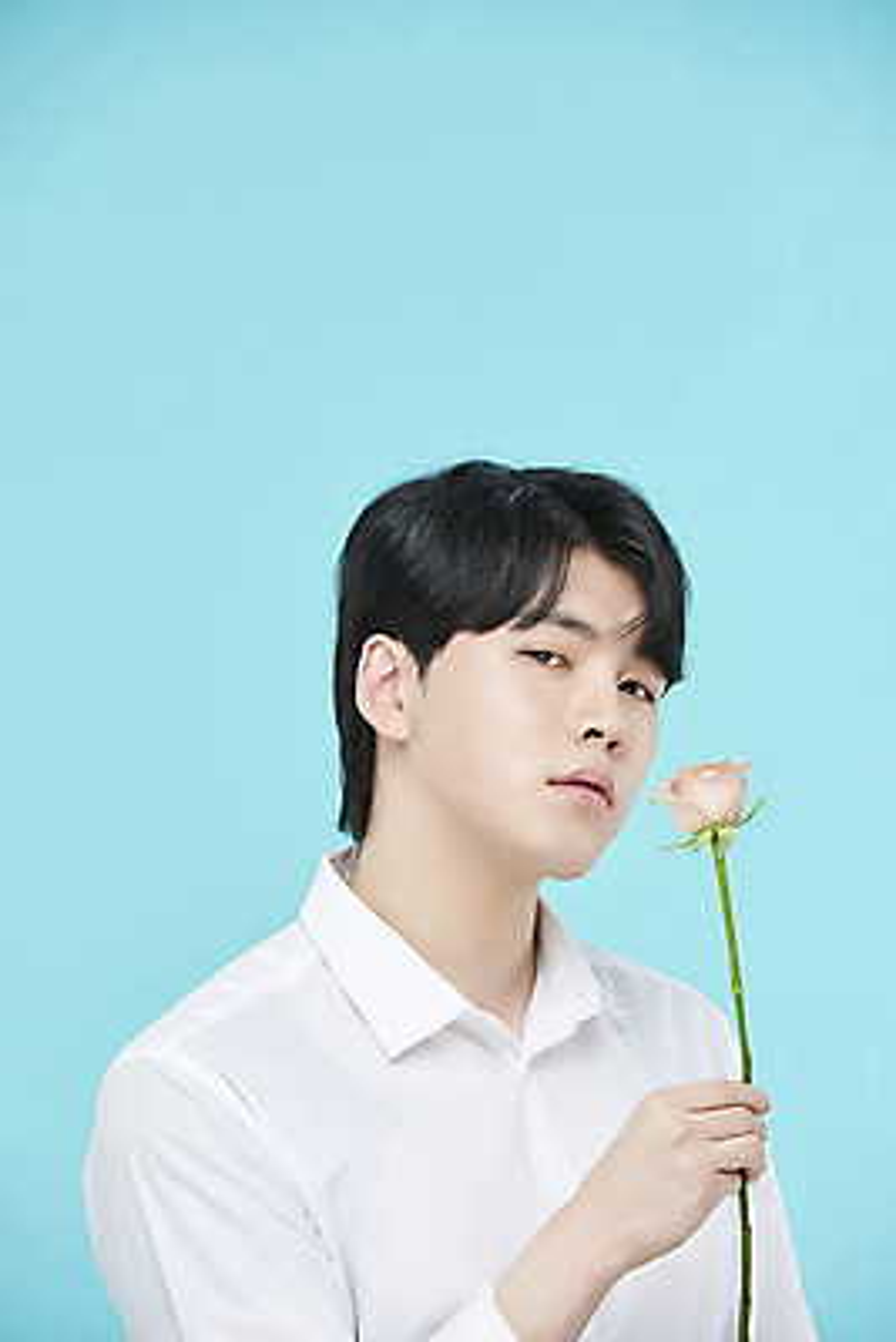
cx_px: 448
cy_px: 671
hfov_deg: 7.6
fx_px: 6714
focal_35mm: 180
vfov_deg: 11.4
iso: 64
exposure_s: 1/125
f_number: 7.1
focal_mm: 180
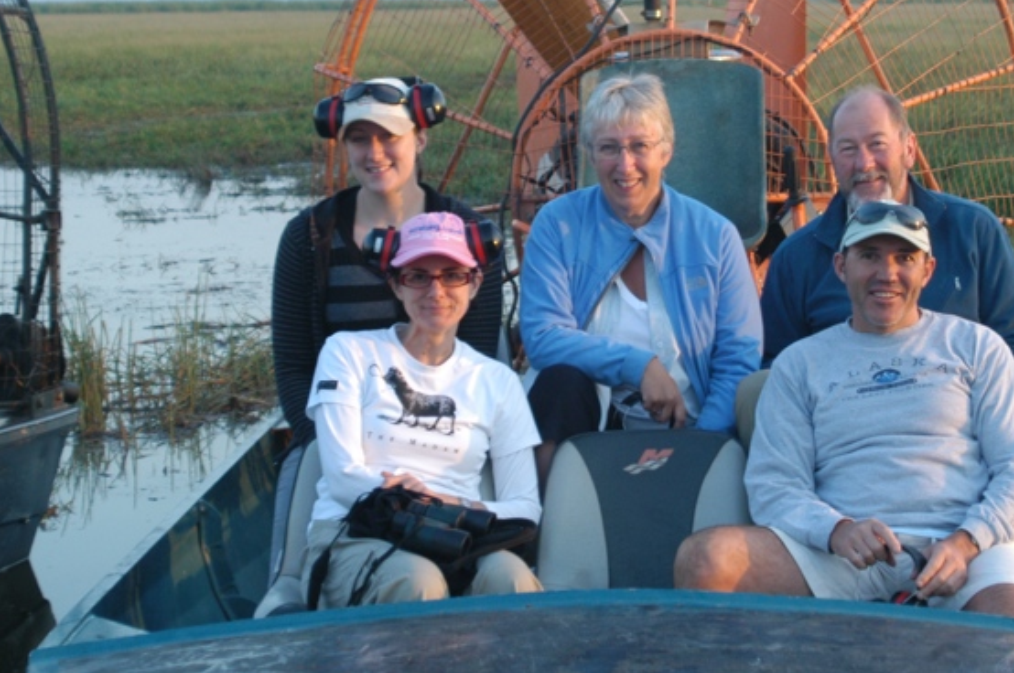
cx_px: 630
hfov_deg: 34.9
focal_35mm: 57
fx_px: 1604
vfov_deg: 23.6
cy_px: 223
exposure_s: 1/80
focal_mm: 28
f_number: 4.8
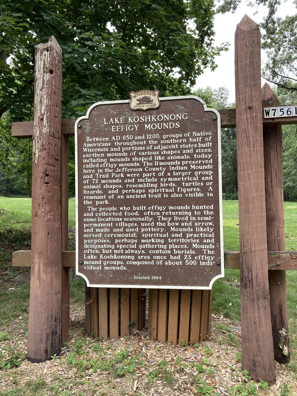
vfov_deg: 63.4
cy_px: 198
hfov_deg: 49.7
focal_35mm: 28
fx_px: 320
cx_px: 148
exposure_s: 1/228
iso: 20
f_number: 1.8
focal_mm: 3.99
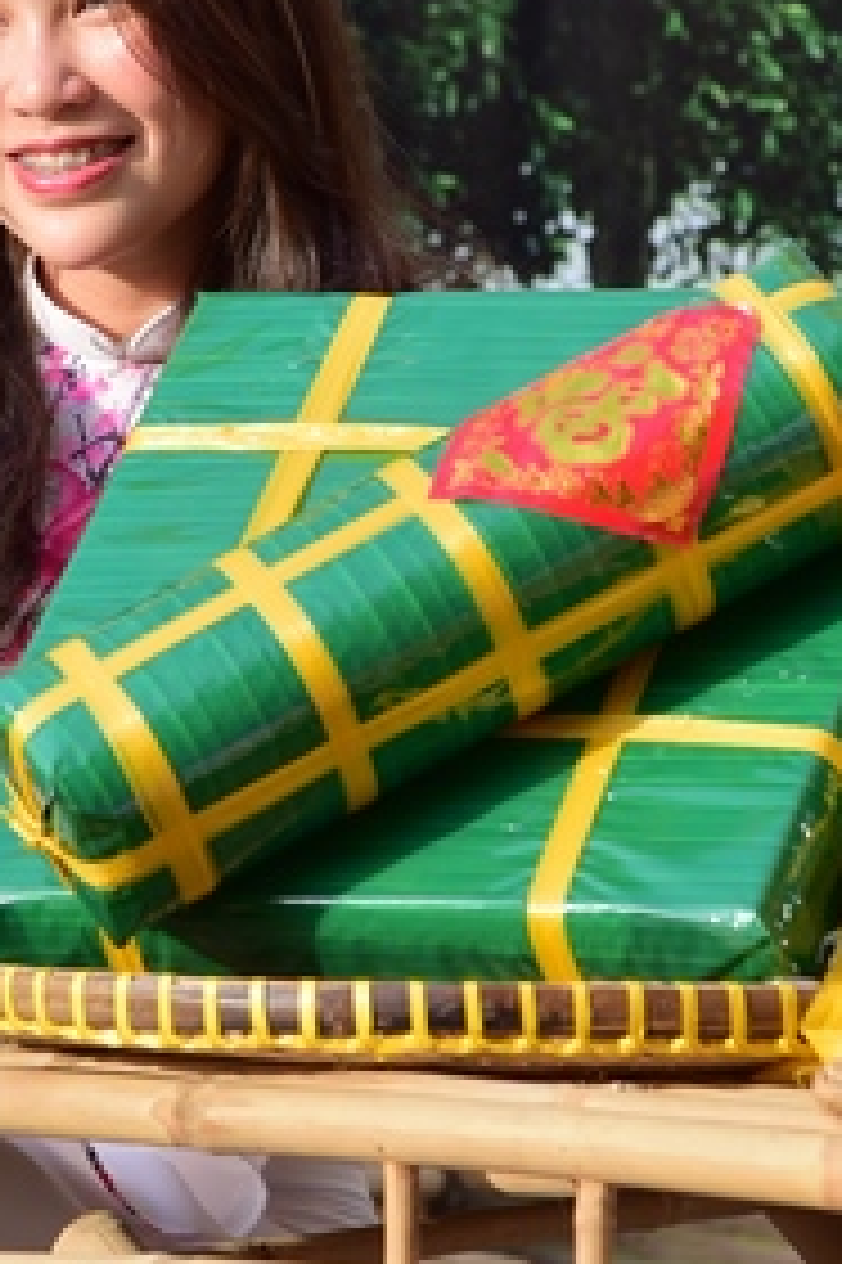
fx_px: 9764
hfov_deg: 4.9
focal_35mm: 278
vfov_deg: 7.4
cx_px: -20
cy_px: 387
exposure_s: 1/125
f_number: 6.3
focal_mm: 120
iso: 100
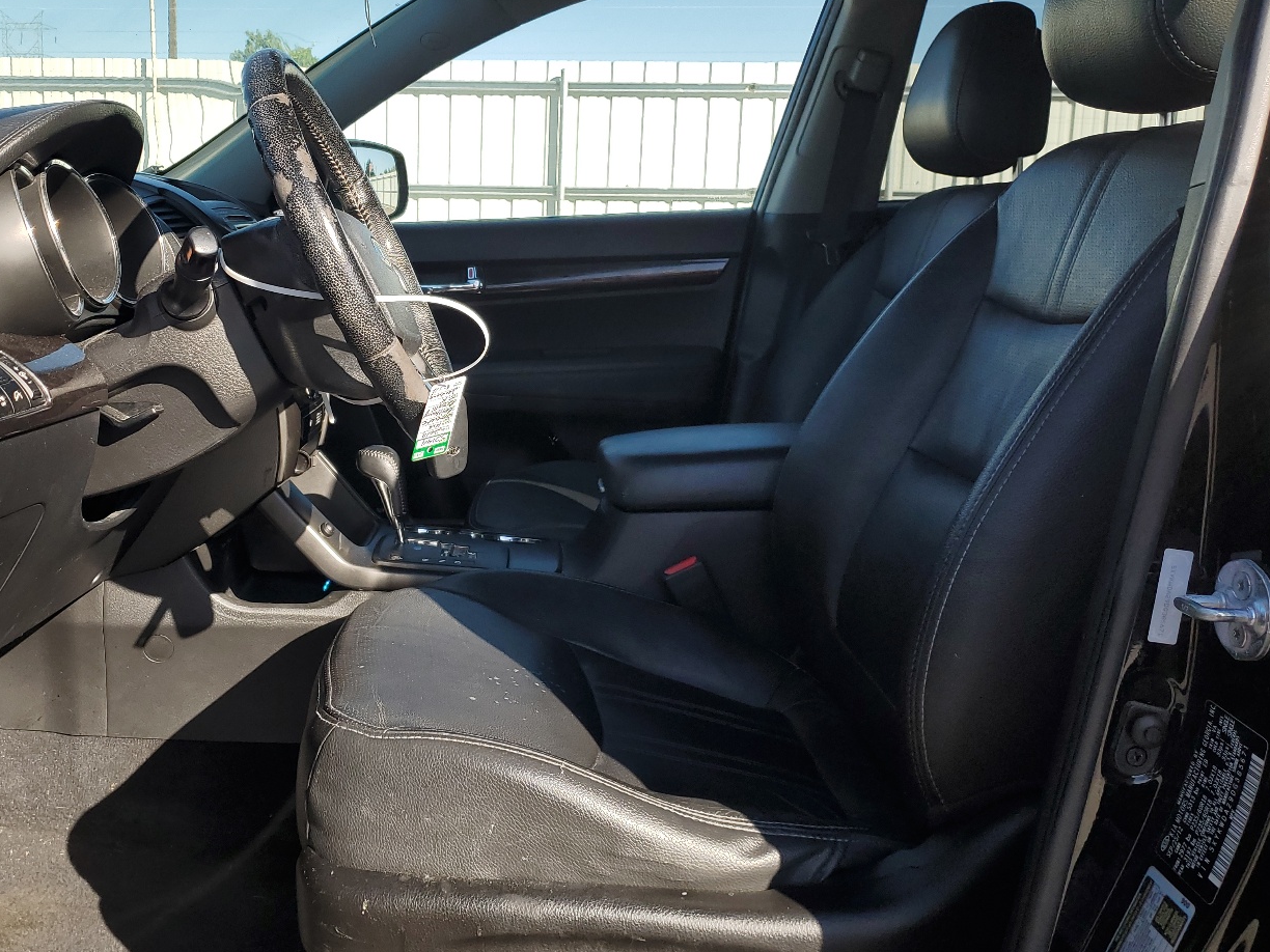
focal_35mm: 34
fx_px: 1247
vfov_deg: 41.7
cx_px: 471
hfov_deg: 53.3
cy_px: 409
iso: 50
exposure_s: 1/1250
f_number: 1.5
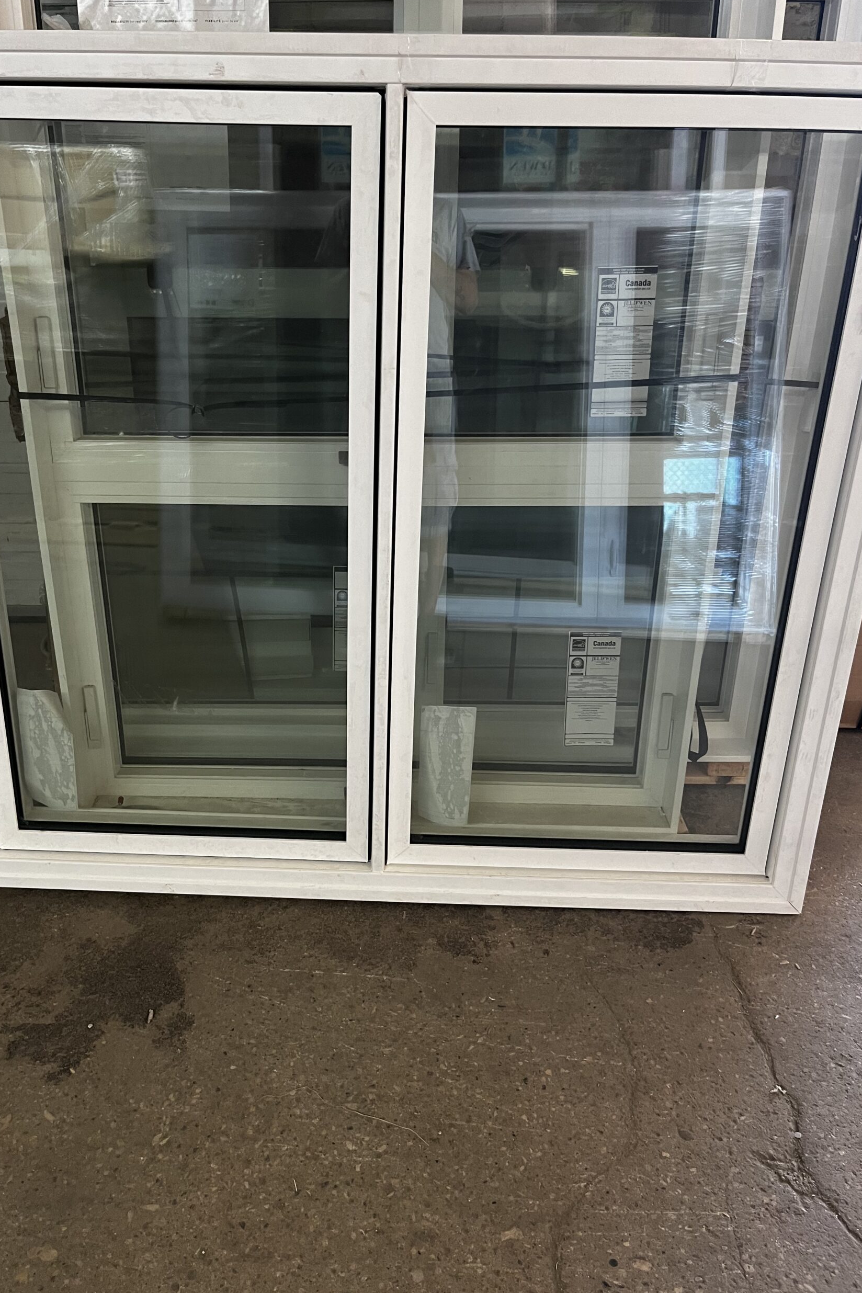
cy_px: 645
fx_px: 1006
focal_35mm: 28
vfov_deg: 65.5
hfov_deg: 46.2
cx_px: 364
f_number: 1.6
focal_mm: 5.1
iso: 125
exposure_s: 1/78
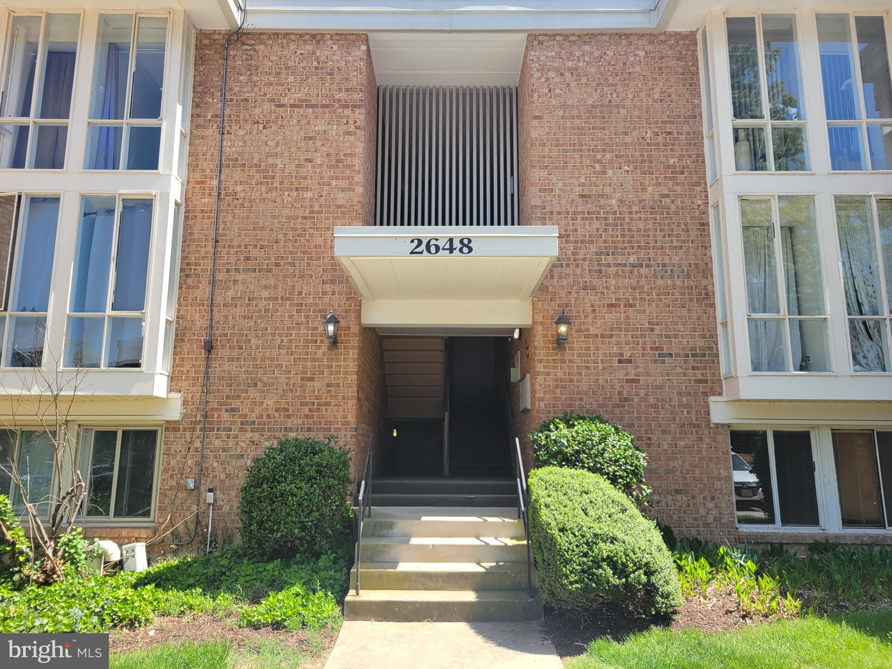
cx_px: 446
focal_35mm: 26
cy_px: 334
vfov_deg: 53.1
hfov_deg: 67.3
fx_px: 670
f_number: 1.8
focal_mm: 5.4
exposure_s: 1/686
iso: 40
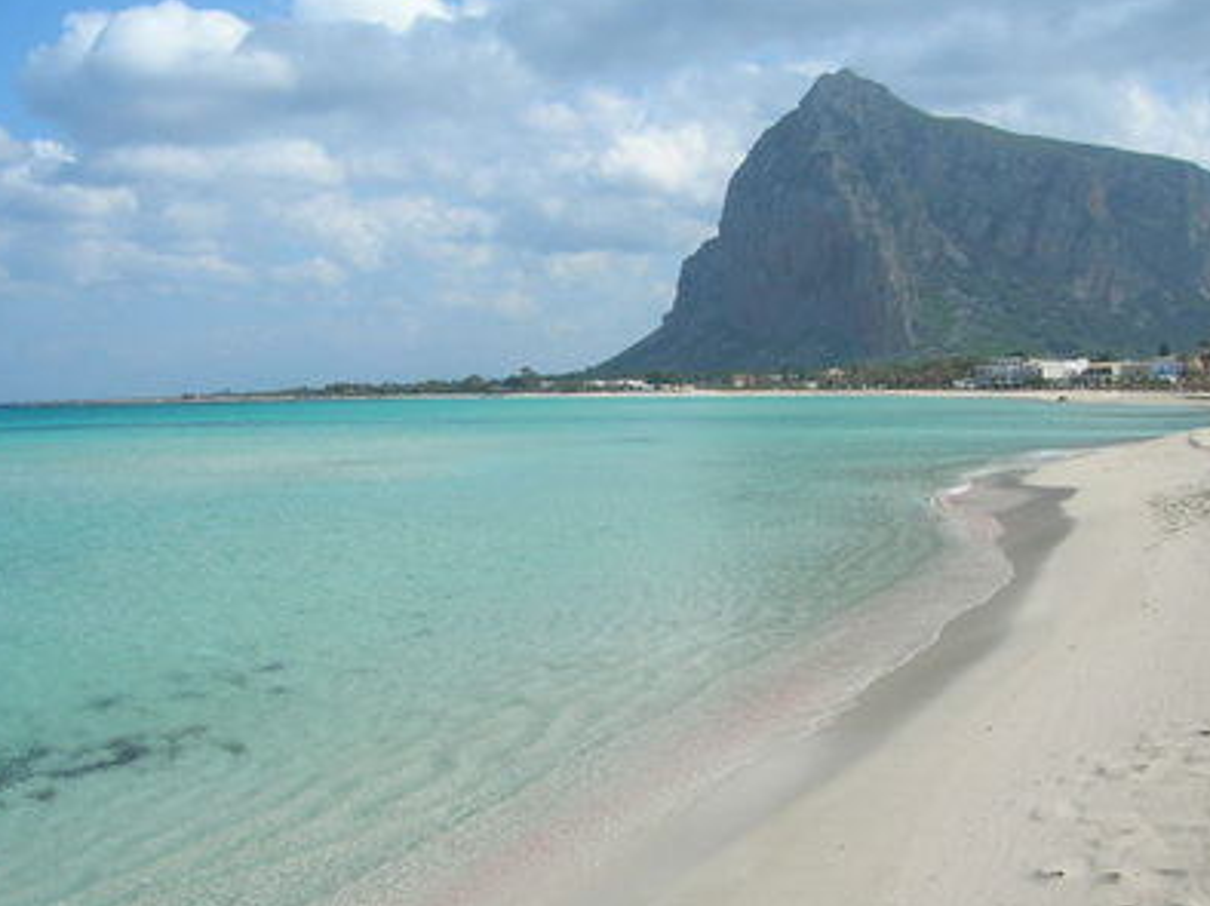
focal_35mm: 38
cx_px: 587
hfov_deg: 49.0
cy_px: 439
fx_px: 1327
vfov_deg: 37.7
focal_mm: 5.7
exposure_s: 1/471
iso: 50
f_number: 4.9
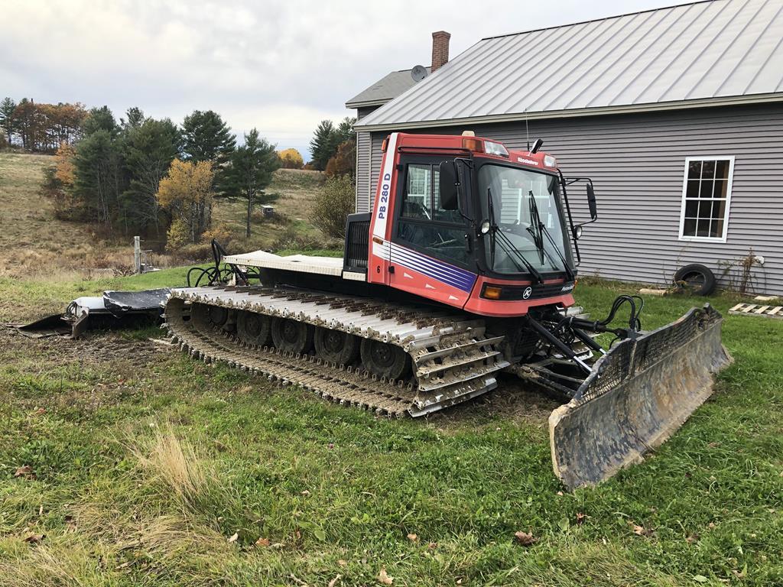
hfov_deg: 63.4
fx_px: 633
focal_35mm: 28
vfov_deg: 49.7
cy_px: 294
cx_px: 392
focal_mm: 4
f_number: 1.8
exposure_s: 1/120
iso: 25
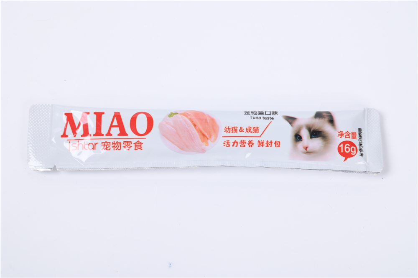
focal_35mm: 112
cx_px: 209
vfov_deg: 12.2
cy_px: 139
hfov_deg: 18.3
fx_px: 1299
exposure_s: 1/125
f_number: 11
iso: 125
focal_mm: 112
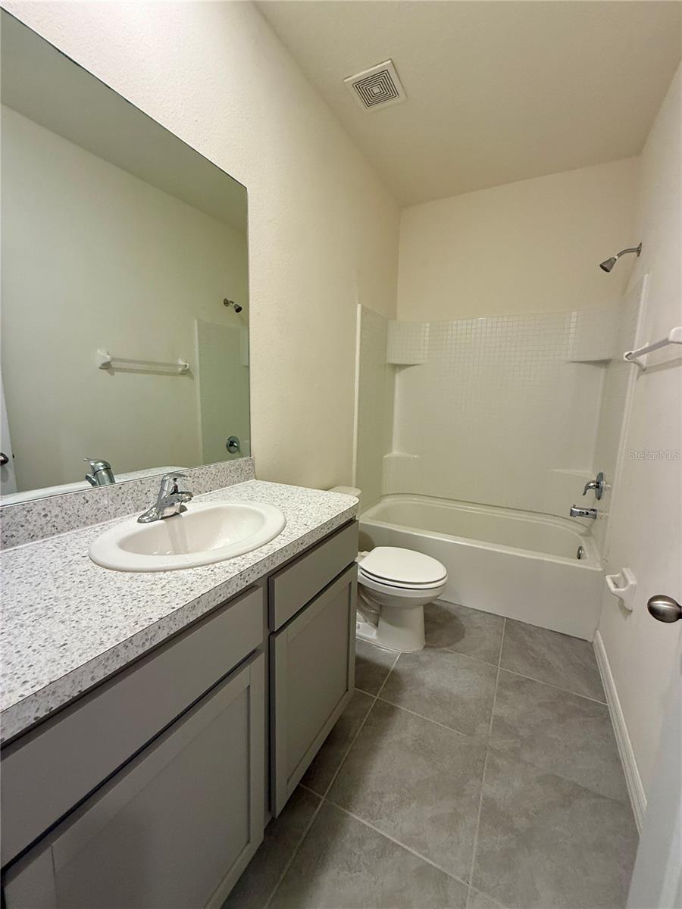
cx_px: 341
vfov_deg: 102.1
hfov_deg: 85.7
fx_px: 368
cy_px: 454
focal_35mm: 14
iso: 160
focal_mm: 2.22
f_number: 2.2
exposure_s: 1/60
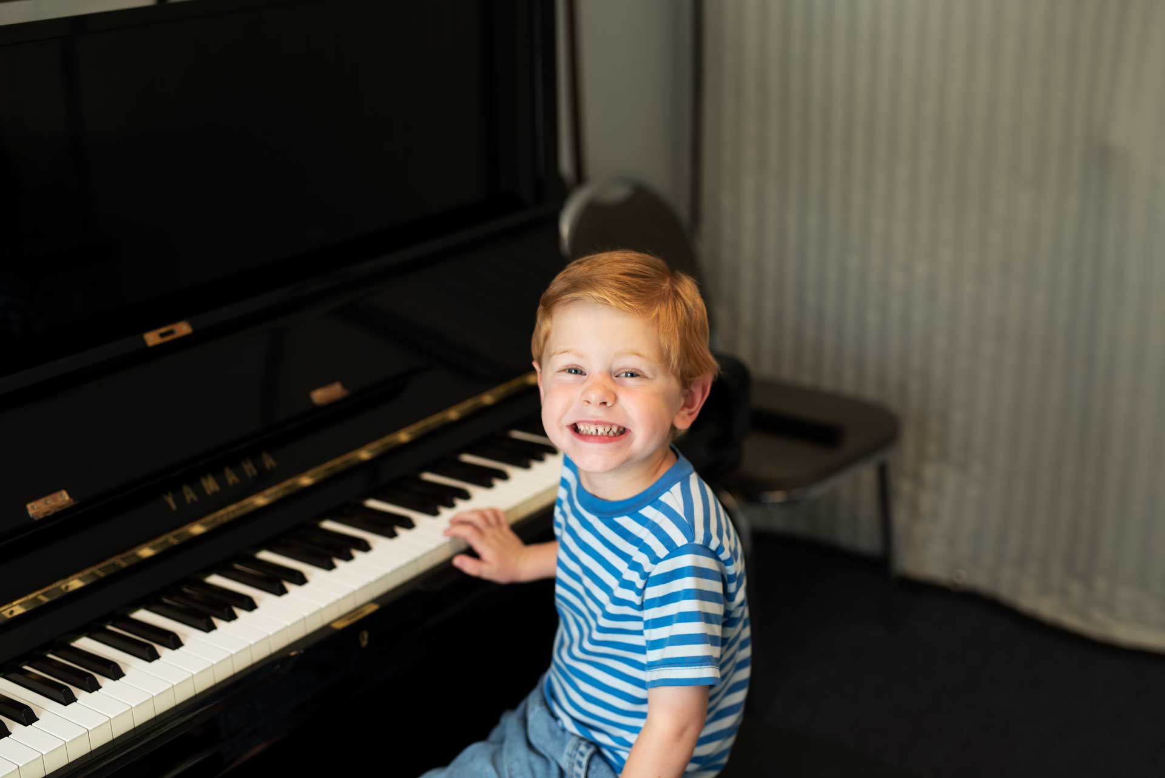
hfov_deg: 39.6
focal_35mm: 50
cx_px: 582
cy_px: 389
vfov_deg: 27.0
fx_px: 1619
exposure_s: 1/125
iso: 100
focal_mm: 50
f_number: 2.2
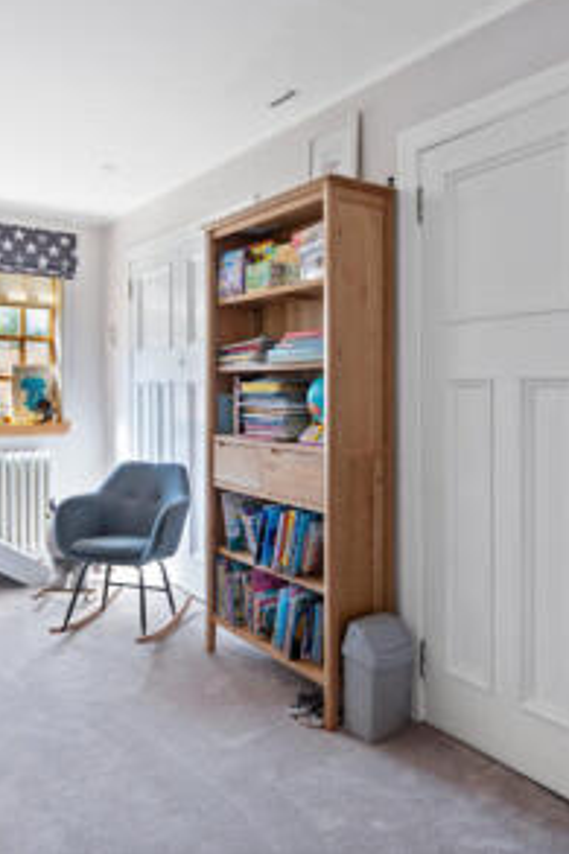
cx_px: 242
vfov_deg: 69.3
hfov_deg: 49.3
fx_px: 617
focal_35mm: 26
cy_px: 398
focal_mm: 16
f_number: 6.3
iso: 640
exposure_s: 1/13
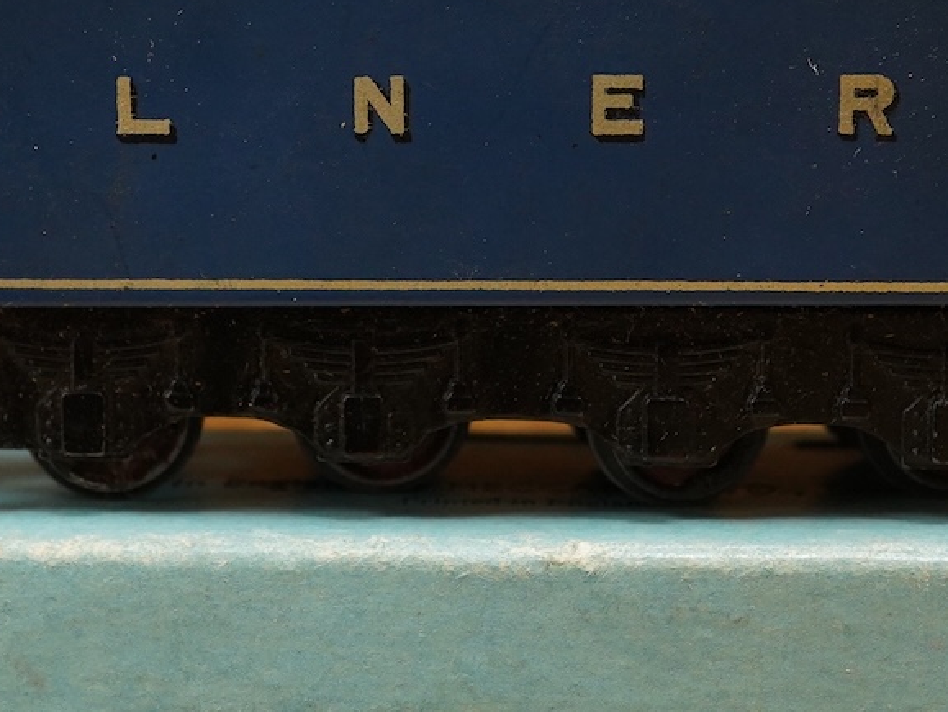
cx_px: 425
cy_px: 121
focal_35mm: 84
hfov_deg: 23.3
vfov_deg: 17.4
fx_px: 2302
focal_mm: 30
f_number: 10
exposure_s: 1/80
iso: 2500
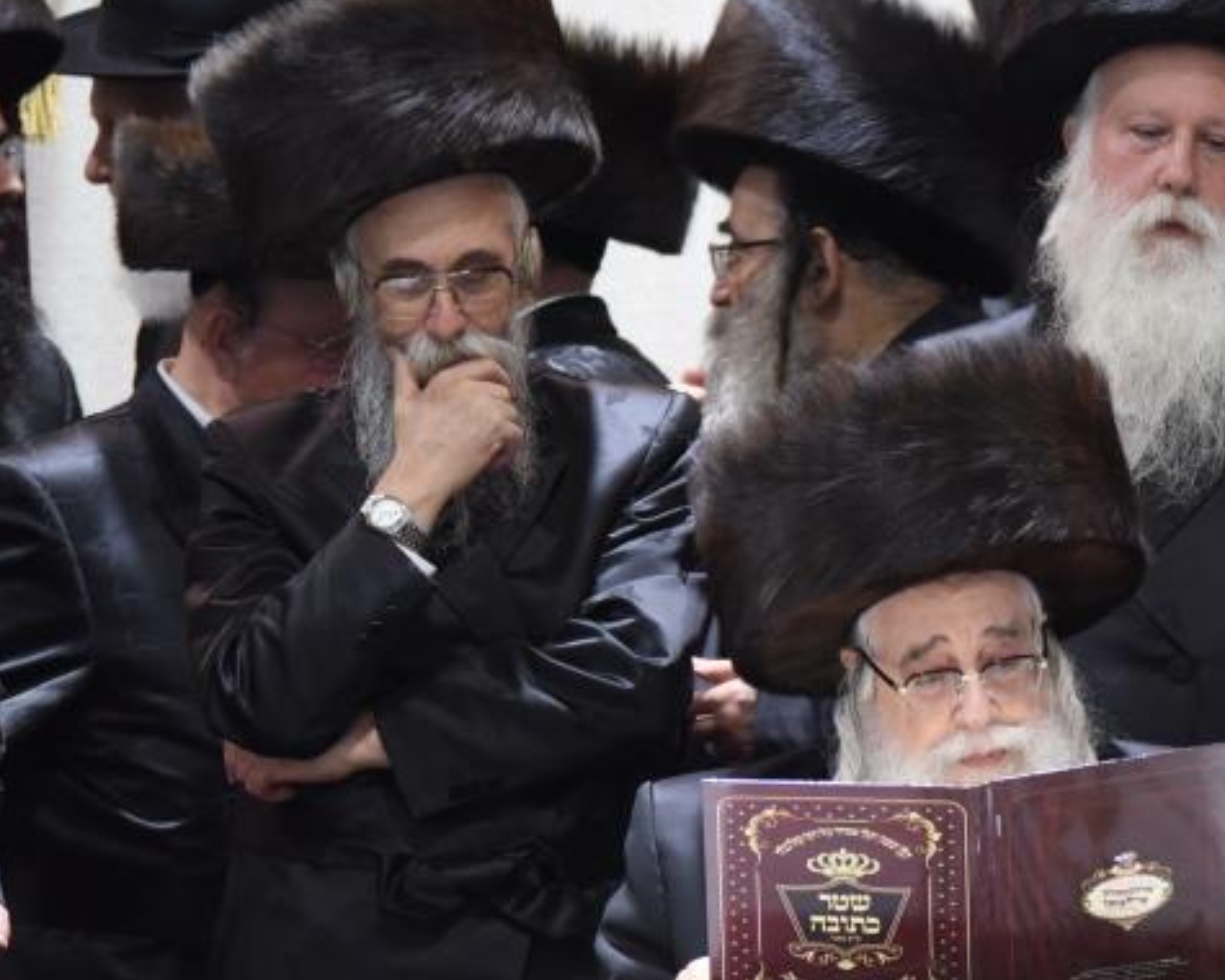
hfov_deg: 2.7
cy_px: 664
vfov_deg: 2.1
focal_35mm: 729
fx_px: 26430
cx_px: 965
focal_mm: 360
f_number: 7.1
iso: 3200
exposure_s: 1/100
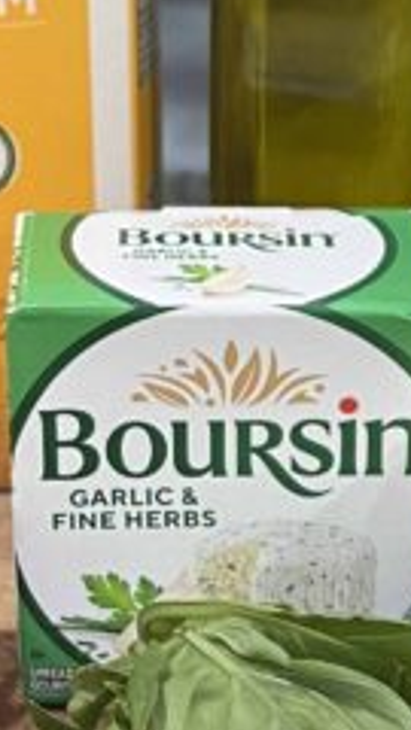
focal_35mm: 121
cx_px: 61
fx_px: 2344
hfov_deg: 10.0
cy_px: 414
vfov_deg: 17.7
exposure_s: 1/60
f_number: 1.5
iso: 160
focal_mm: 5.7
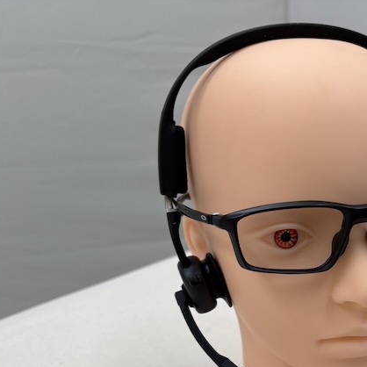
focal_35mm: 44
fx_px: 528
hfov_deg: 36.2
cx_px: 325
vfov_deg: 37.7
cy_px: 261
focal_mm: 5.96
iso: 100
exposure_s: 1/100
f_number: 1.6
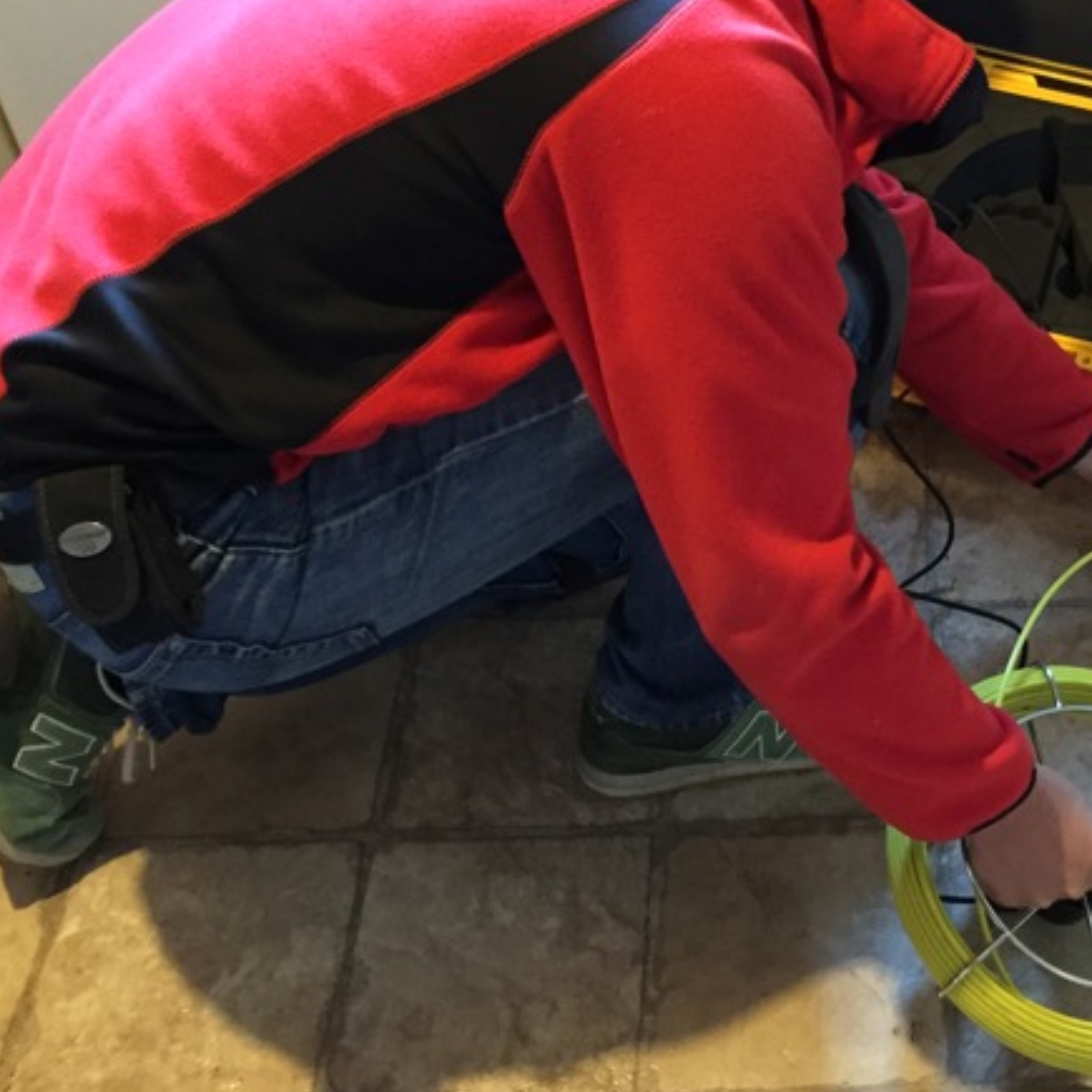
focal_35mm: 53
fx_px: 1892
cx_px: 997
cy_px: 399
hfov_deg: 30.7
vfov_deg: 32.0
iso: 500
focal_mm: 4.15
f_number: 2.2
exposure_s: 1/15
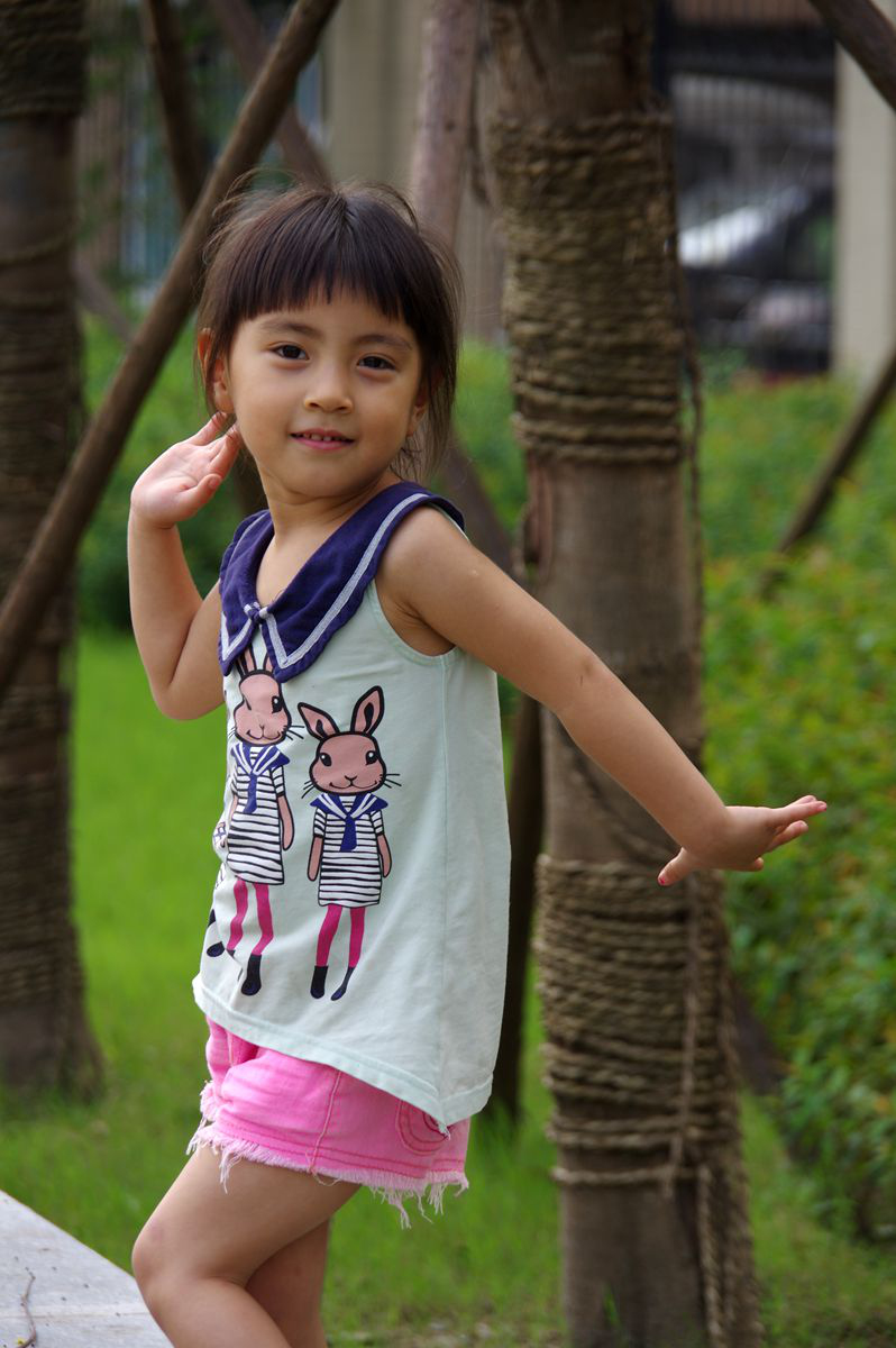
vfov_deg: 10.2
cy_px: 674
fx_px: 7554
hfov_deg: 6.8
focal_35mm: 202
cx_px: 448
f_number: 5.6
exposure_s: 1/200
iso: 100
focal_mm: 135
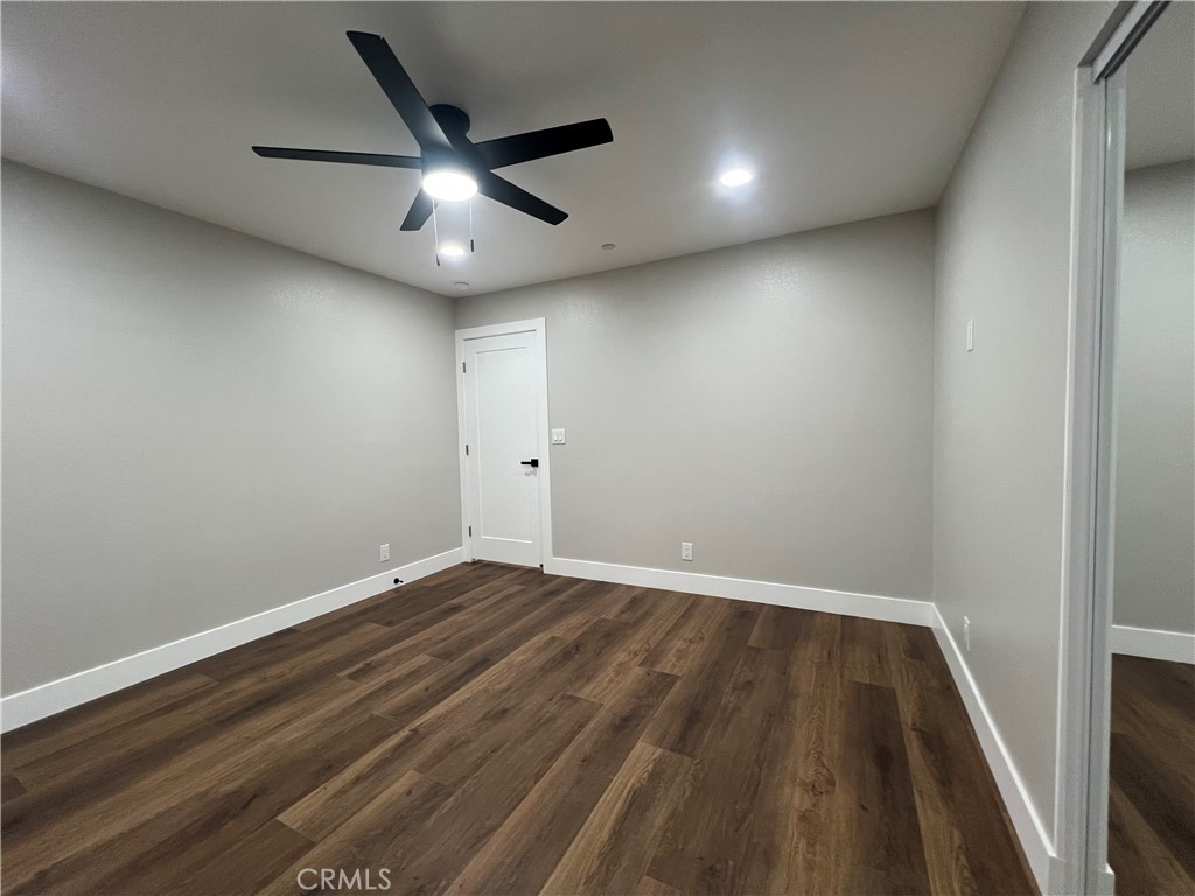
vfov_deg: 89.9
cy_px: 448
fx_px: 449
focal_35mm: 13
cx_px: 598
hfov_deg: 106.2
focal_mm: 1.57
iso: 250
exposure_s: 1/120
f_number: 1.8
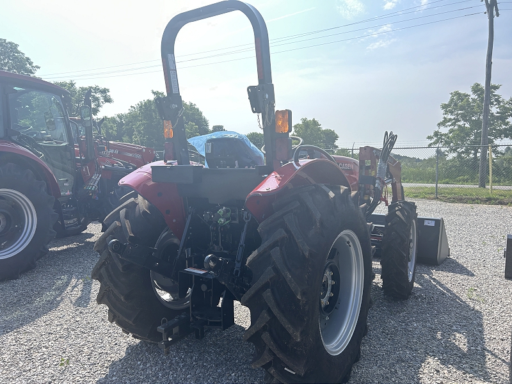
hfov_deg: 67.3
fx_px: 385
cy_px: 192
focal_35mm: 26
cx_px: 256
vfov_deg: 53.1
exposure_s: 1/1183
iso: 50
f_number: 1.5
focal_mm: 5.7
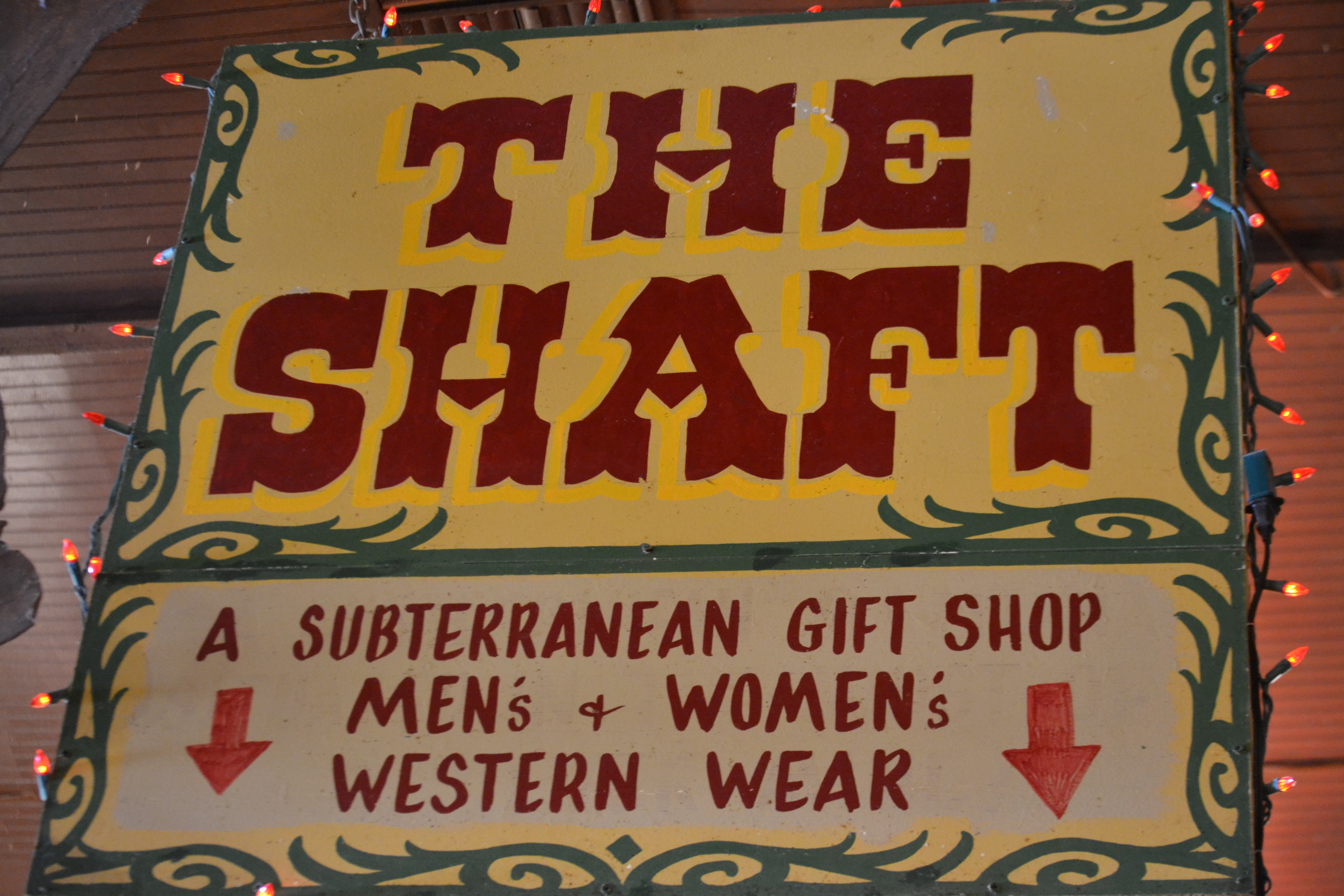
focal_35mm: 82
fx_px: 3080
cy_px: 448
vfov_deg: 16.6
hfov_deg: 24.6
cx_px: 672
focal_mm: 55
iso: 2200
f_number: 4
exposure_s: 1/15
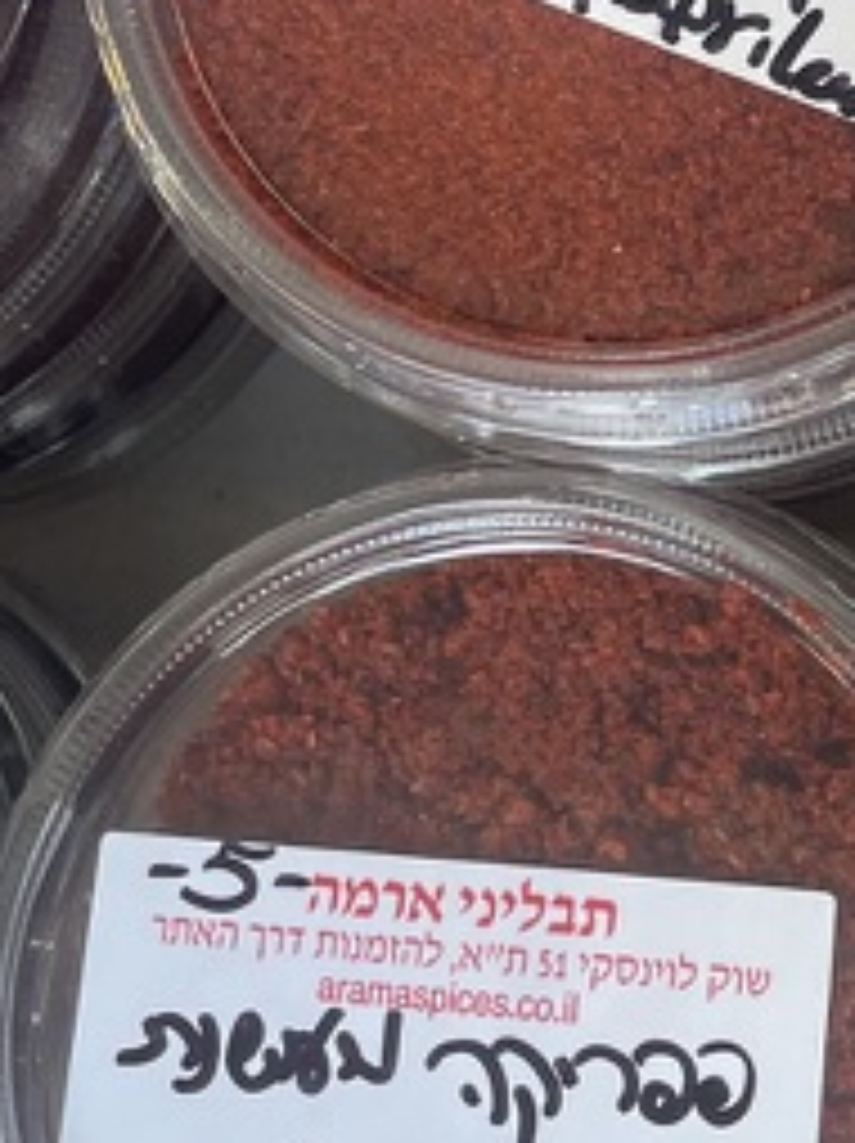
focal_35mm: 105
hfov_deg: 14.0
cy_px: 9
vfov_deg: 18.3
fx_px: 3464
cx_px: 738
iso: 40
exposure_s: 1/100
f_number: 1.6
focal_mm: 5.1
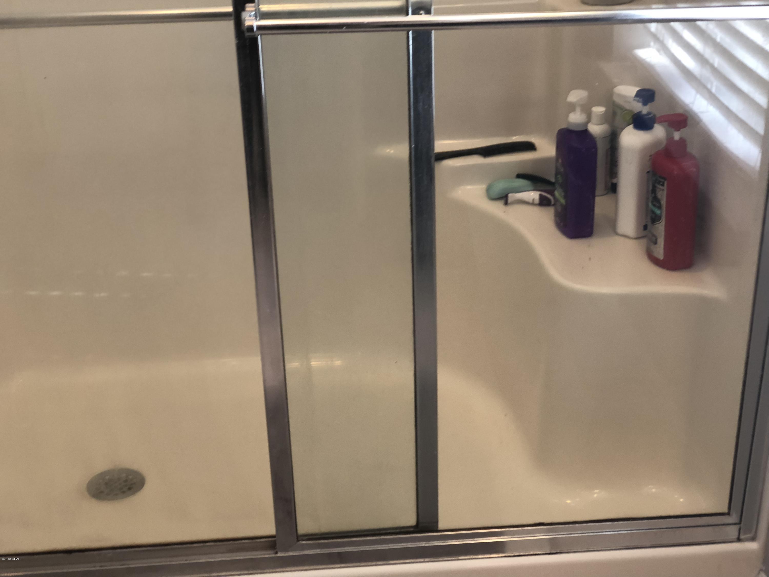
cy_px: 288
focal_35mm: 57
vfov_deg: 25.7
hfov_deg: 33.8
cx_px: 384
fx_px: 1266
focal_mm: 6.6
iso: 160
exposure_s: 1/60
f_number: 2.8
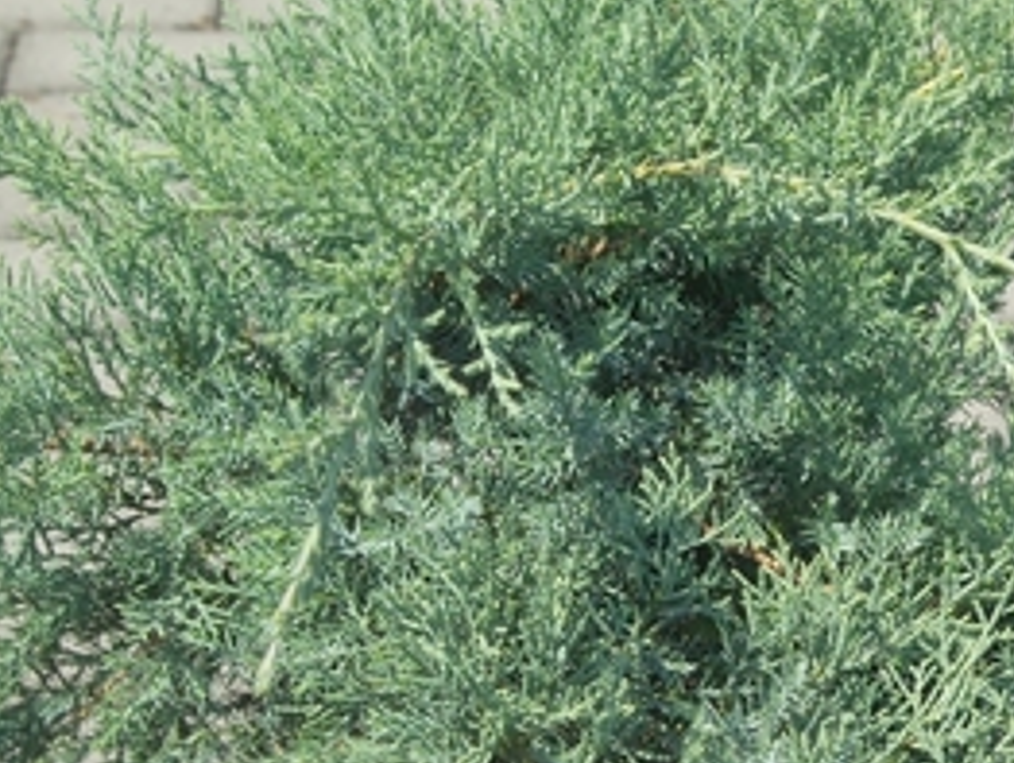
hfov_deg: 16.2
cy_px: 407
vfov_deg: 12.3
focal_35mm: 121
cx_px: 677
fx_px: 3548
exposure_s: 1/90
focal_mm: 55
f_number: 13
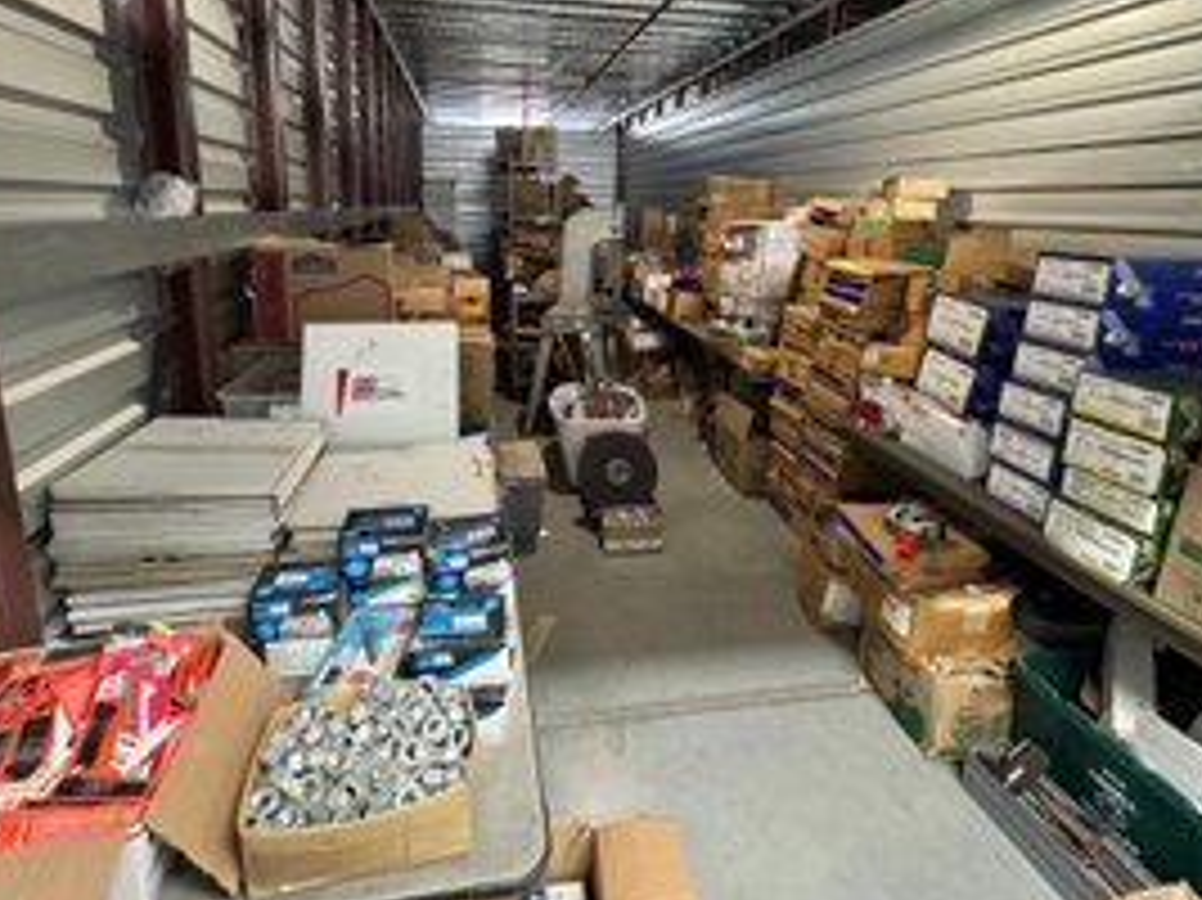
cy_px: 340
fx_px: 625
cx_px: 574
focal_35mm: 18
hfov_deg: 87.7
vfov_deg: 70.4
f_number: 2.2
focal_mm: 2.22
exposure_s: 1/40
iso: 1000
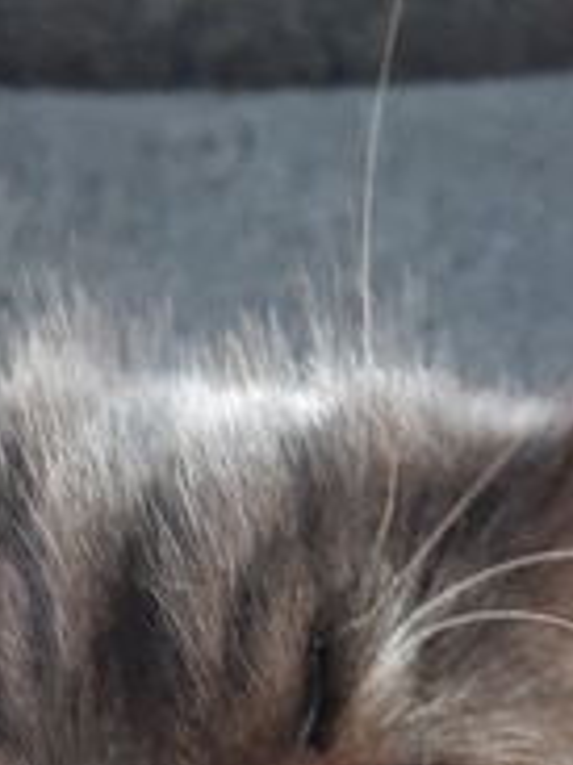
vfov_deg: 17.0
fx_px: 2409
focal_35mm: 109
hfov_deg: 13.6
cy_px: 999
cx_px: 243
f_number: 1.7
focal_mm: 3.92
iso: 250
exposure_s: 1/50
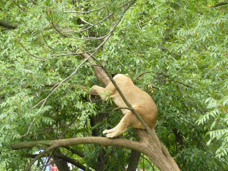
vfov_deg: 7.6
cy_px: 86
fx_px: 1291
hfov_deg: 10.1
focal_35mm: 196
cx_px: 114
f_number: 4.5
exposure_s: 1/400
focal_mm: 32.1
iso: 800
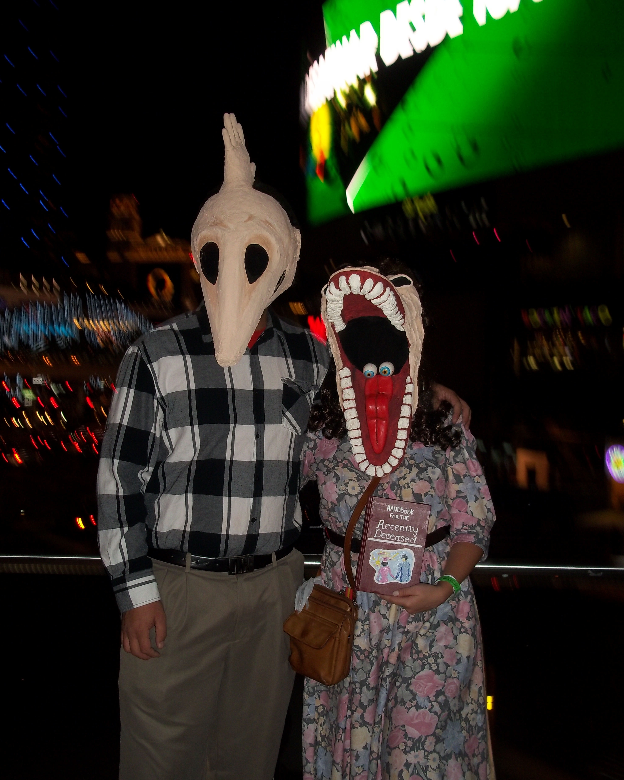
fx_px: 877
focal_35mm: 38
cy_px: 419
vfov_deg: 47.9
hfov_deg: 39.2
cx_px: 314
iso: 80
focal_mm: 6.5
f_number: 3.1
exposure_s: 1/30
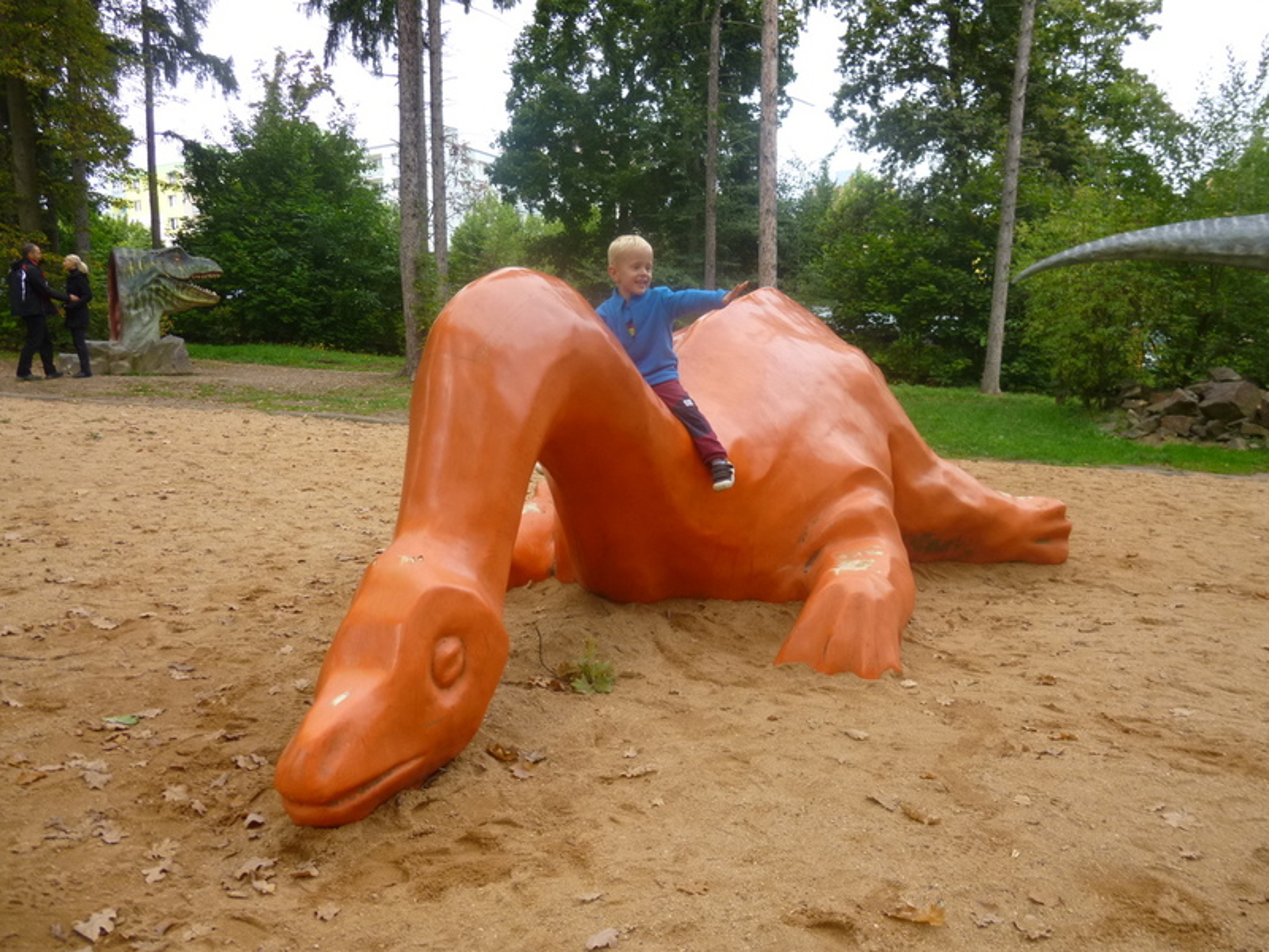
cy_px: 476
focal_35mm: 25
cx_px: 634
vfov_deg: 54.9
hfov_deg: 69.4
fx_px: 916
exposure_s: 1/250
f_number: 3.1
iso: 100
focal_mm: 4.5
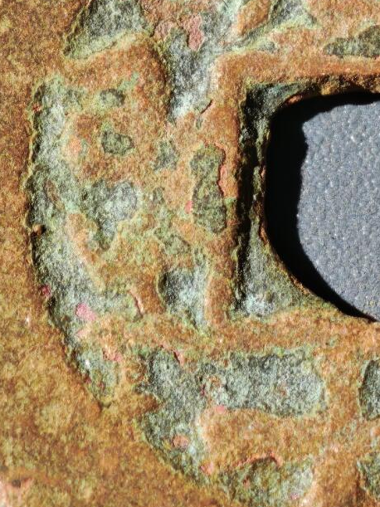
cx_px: 359
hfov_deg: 4.4
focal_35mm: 339
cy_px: 297
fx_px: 4964
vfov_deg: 5.8
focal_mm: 9
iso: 320
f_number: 2
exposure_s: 1/100
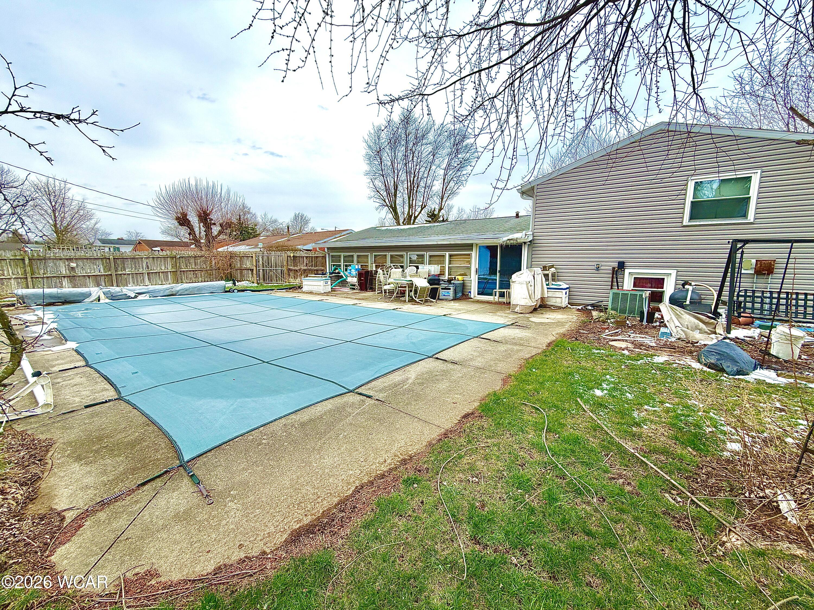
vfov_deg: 85.7
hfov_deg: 102.1
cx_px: 407
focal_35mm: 14
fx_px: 329
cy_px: 305
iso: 25
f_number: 2.2
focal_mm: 2.22
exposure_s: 1/770
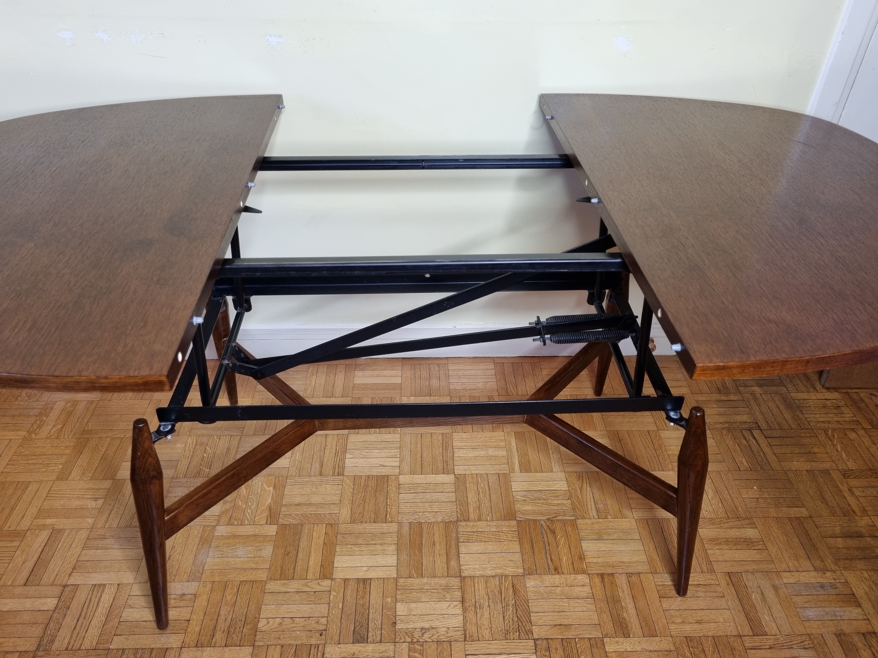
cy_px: 329
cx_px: 439
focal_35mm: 26
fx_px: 659
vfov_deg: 53.1
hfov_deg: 67.3
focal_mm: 5.4
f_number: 1.8
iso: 160
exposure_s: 1/50
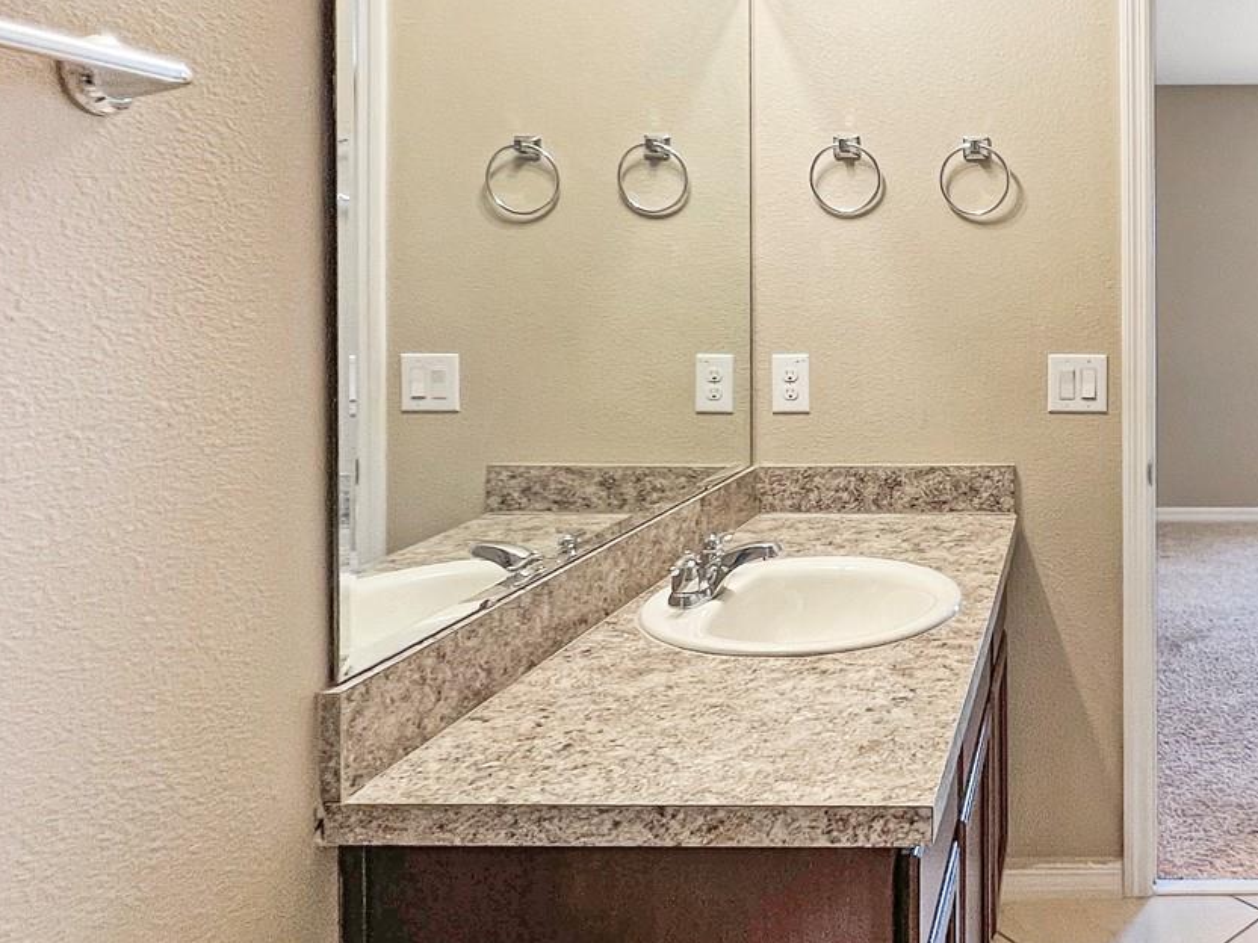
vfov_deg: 54.6
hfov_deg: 58.6
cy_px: 556
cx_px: 1148
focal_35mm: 25
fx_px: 909
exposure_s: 1/120
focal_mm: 1.57
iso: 160
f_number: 1.8
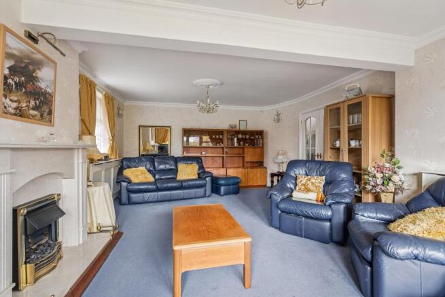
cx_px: 222
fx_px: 198
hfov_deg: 96.7
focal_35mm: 16
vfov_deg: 73.8
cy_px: 148
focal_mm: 16
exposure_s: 1/5
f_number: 5.6
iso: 320
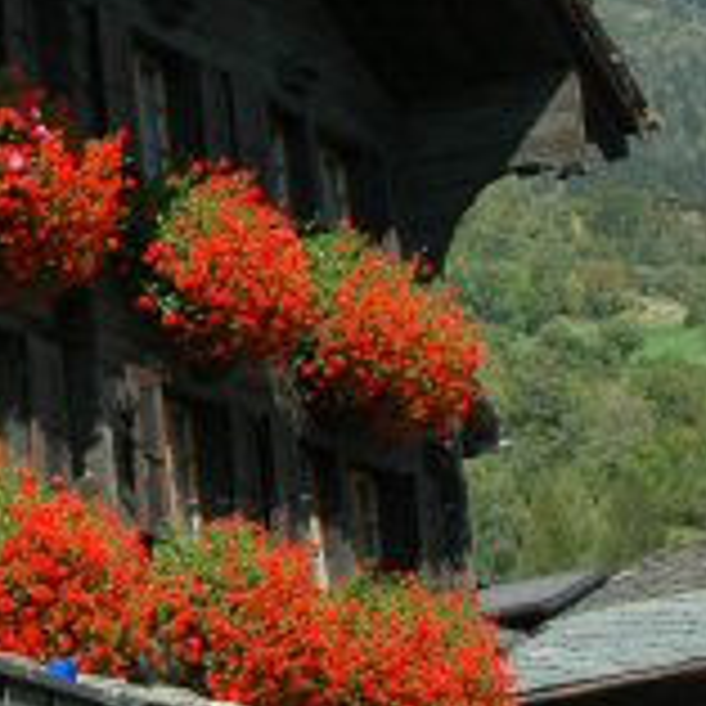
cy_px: 279
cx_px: -319
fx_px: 3285
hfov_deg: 11.8
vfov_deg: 12.3
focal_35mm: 142
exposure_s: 1/200
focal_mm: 35
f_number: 9
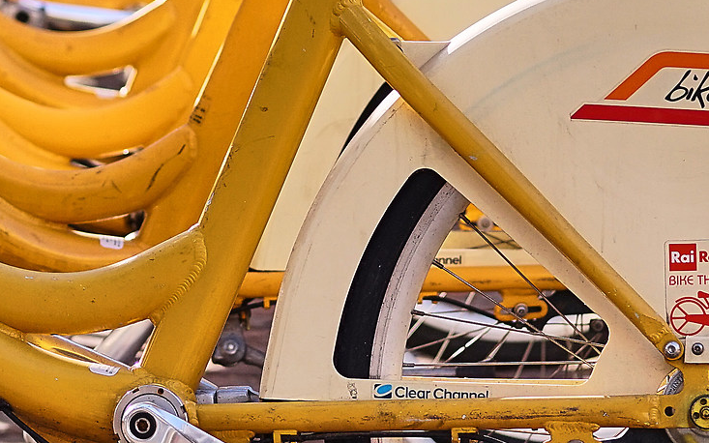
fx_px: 5796
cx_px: 37
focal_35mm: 300
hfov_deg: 7.0
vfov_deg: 4.4
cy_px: 32
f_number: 3.2
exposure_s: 1/800
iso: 100
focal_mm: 60
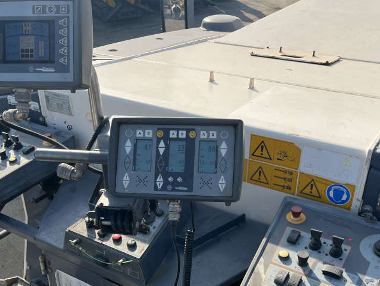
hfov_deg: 45.7
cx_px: 178
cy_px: 198
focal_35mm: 41
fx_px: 450
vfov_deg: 34.7
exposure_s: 1/3460
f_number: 1.5
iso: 50
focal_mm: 5.7
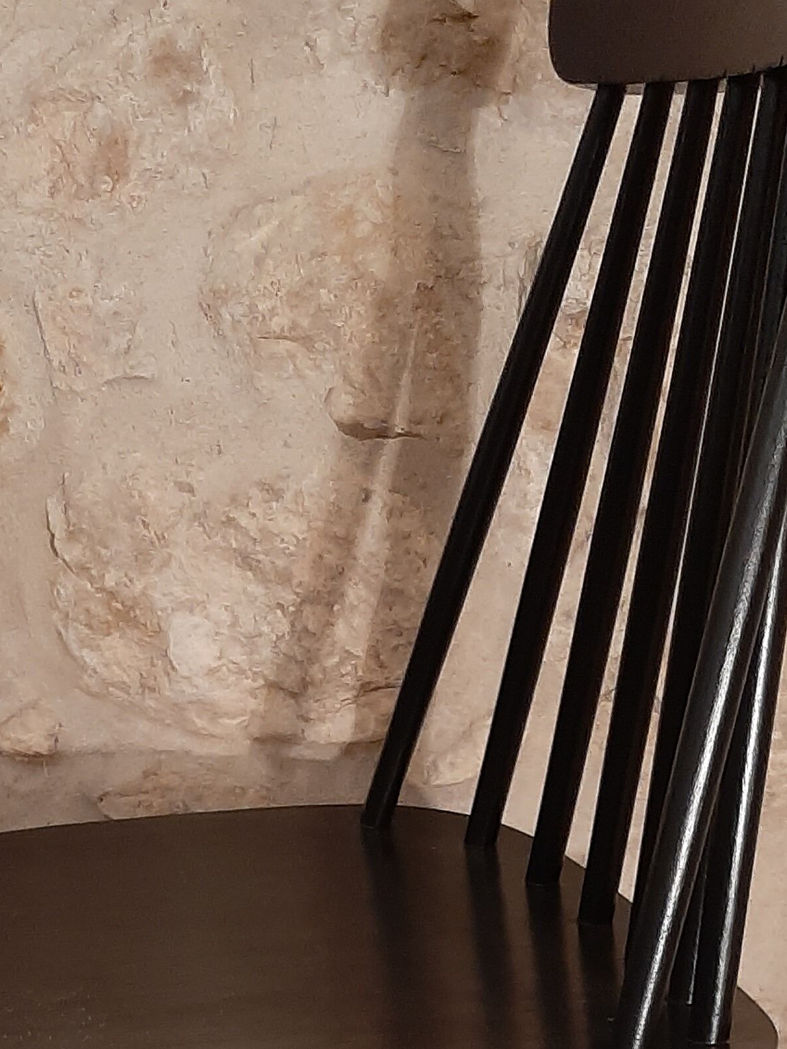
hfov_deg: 22.2
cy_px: 1120
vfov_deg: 27.2
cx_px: 456
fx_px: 2001
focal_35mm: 66
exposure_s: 1/25
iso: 200
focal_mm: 3.93
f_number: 1.7
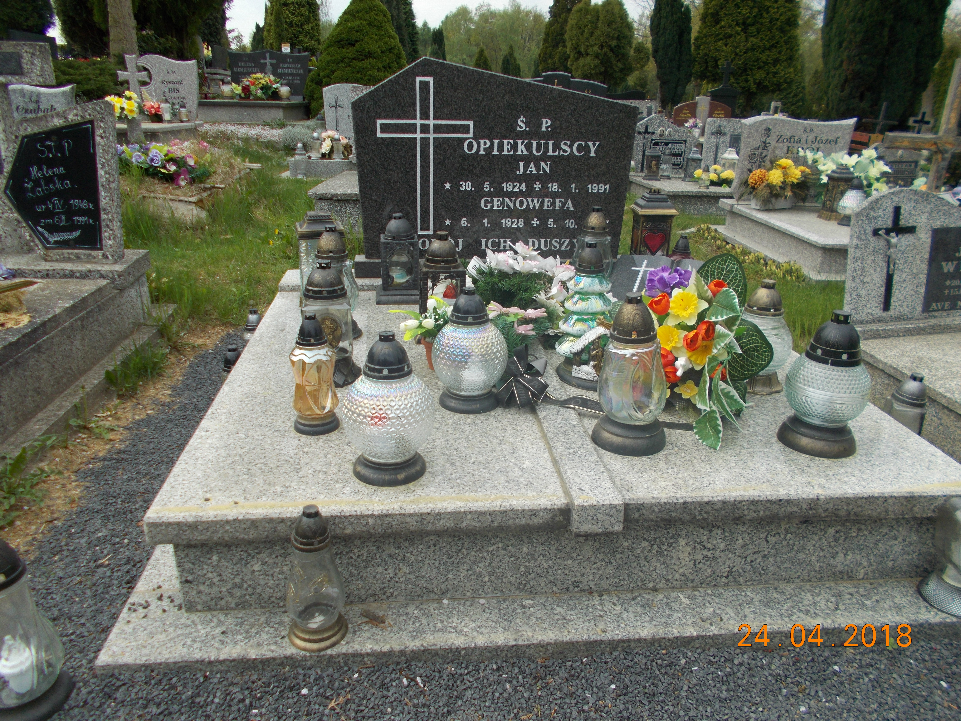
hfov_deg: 67.3
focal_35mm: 26
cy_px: 360
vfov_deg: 53.1
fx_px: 722
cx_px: 480
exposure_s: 1/100
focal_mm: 4.6
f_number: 8
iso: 80
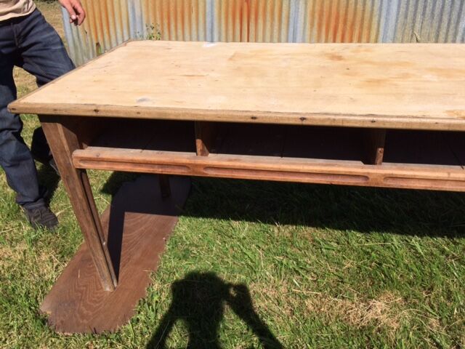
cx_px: 232
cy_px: 174
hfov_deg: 61.7
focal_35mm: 29
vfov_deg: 48.2
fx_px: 390
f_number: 2.2
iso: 32
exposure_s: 1/2564
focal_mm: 4.15
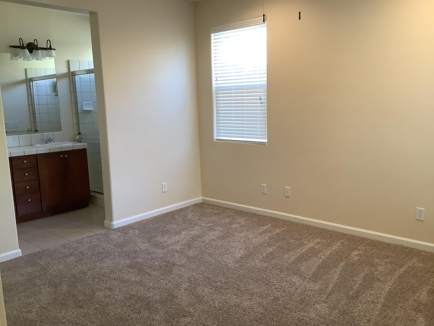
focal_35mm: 31
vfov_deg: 45.4
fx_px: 389
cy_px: 163
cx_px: 217
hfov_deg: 58.4
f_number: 2.4
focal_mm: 3.3
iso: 125
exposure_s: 1/60
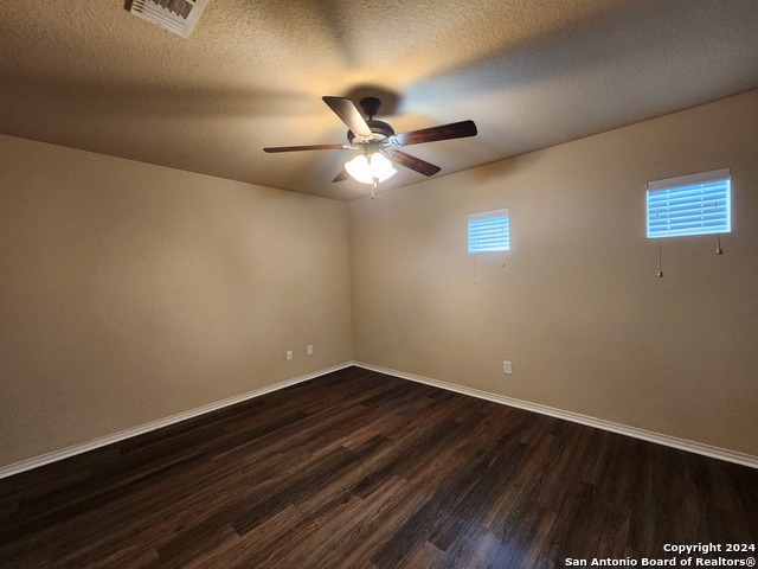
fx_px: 285
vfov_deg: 89.9
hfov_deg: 106.2
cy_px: 284
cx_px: 379
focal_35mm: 13
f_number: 2.2
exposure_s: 1/30
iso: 320
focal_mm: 2.2
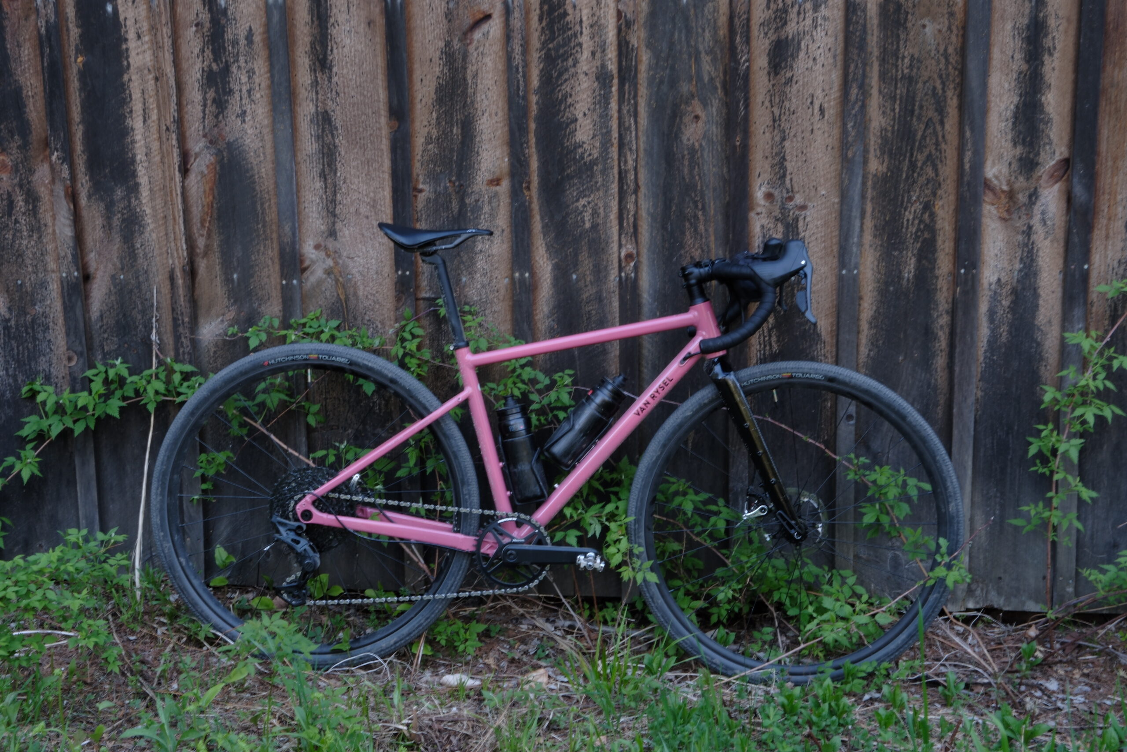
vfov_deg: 31.9
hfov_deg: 46.4
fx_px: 1315
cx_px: 564
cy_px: 376
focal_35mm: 42
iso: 125
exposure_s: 1
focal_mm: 28.3
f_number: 22
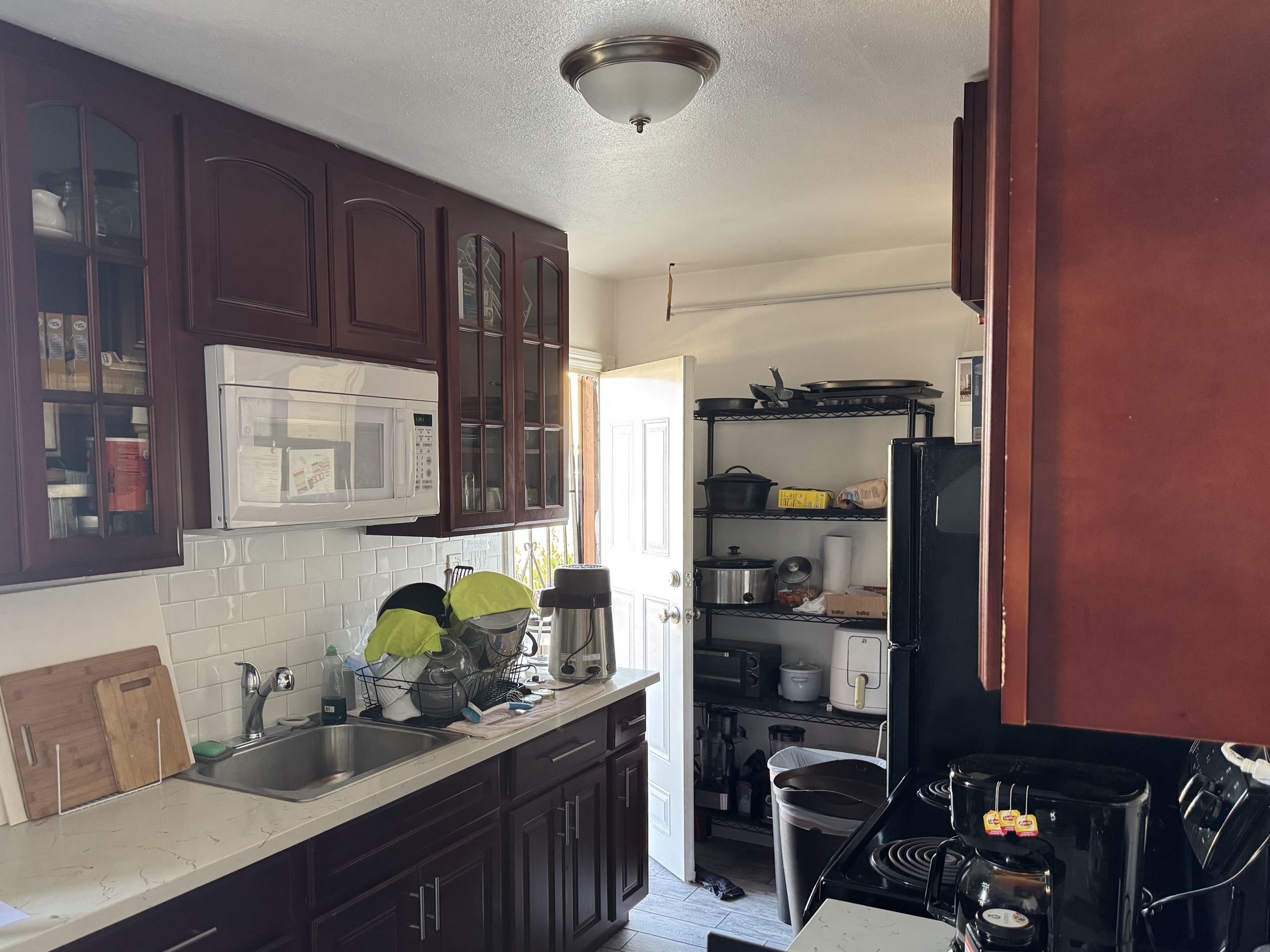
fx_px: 1027
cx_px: 556
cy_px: 553
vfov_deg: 49.5
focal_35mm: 28
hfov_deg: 63.2
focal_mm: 6.76
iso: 400
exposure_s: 1/60
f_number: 1.78
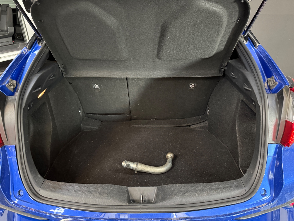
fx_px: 204
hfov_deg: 71.6
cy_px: 110
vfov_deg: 56.8
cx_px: 147
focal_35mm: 24
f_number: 1.78
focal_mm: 6.76
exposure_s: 1/25
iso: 800
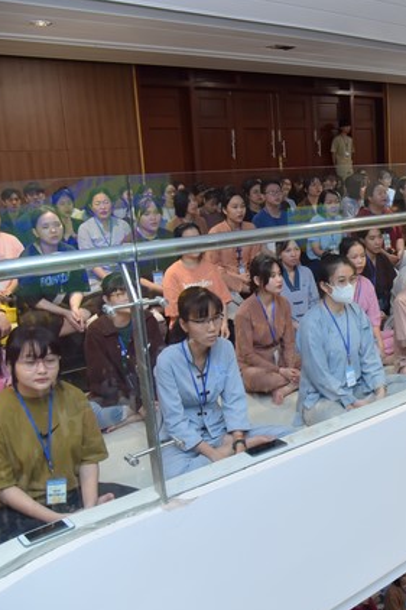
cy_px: 309
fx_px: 626
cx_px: 377
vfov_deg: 51.9
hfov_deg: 33.7
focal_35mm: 37
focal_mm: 24
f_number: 4.5
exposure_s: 1/100
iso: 800
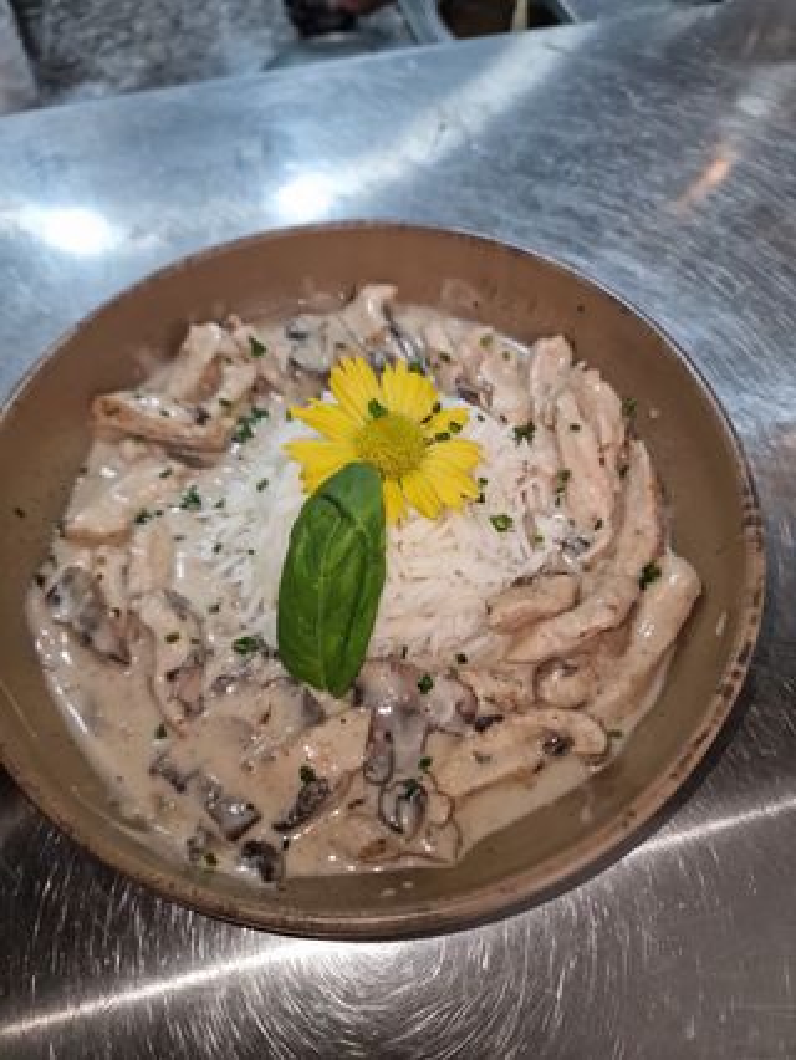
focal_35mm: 23
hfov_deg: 58.9
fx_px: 704
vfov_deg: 73.9
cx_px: 398
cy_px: 530
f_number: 1.8
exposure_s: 1/100
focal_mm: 6.4
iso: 100
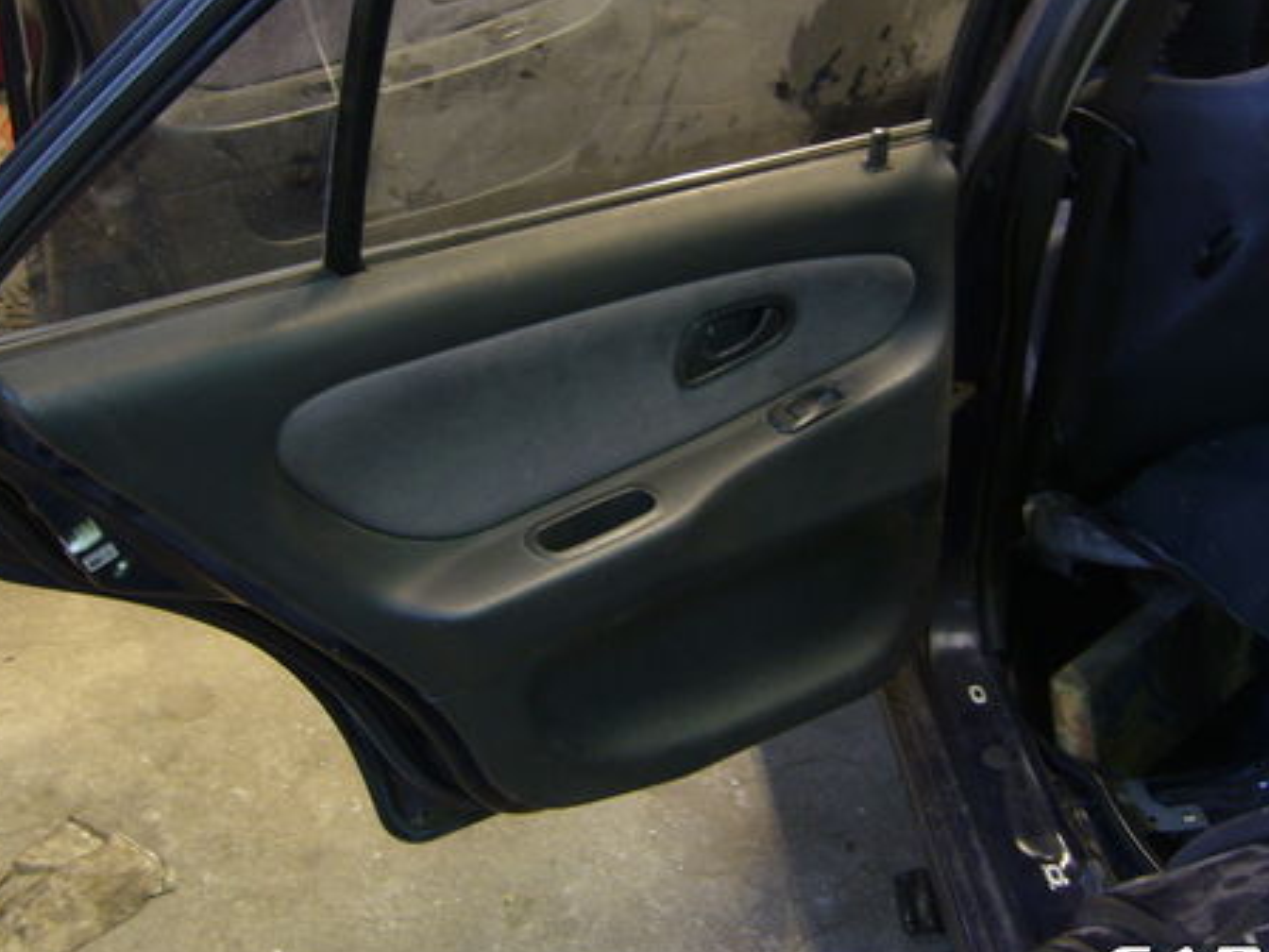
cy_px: 309
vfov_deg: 28.9
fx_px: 1833
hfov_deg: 38.2
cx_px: 683
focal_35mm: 50
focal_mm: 5.8
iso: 80
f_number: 2.8
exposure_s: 1/4
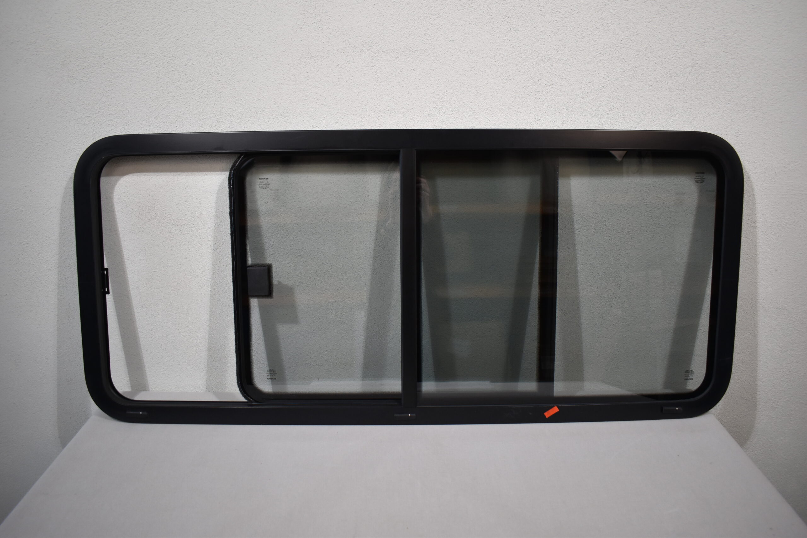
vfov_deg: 47.9
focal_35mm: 27
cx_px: 404
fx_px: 605
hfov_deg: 67.4
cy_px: 269
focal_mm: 18
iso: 720
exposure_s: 1/250
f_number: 3.5
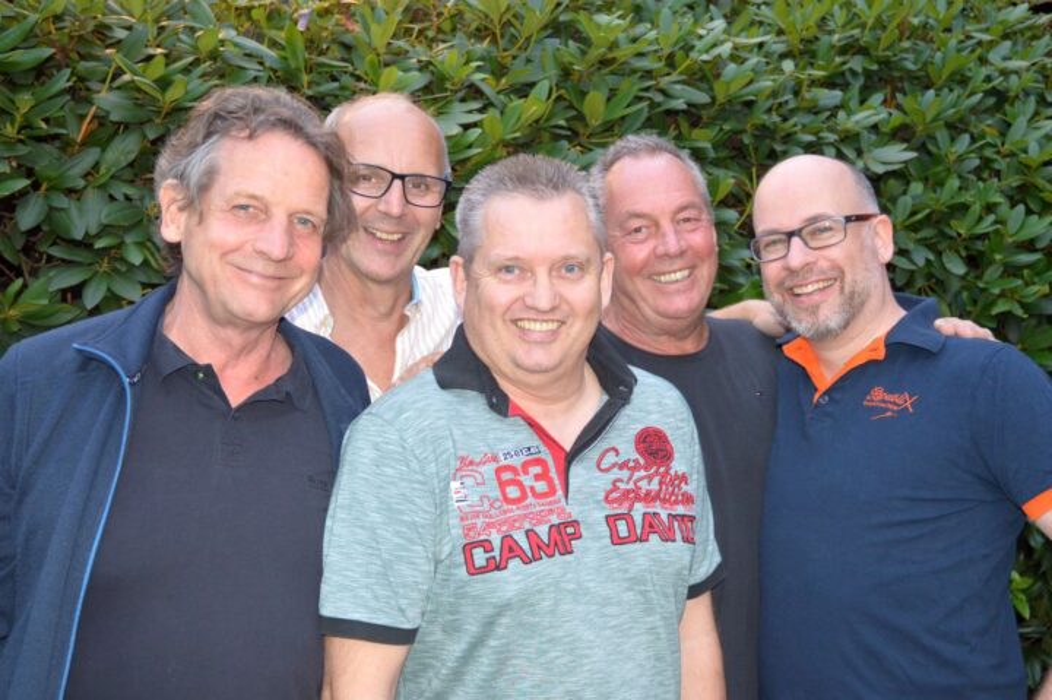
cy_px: 350
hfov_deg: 42.4
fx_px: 1358
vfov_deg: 28.9
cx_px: 526
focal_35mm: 46
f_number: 4
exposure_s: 1/60
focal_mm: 31
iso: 800
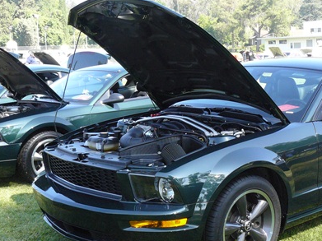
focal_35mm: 59
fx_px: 549
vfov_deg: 24.8
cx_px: 220
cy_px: 136
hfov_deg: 32.4
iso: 200
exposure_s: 1/200
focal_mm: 6
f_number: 4
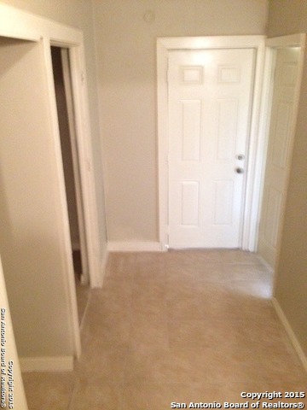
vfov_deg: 55.4
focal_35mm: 33
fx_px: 390
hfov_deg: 42.9
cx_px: 154
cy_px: 205
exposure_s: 1/15
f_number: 2.4
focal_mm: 4.12
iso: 500
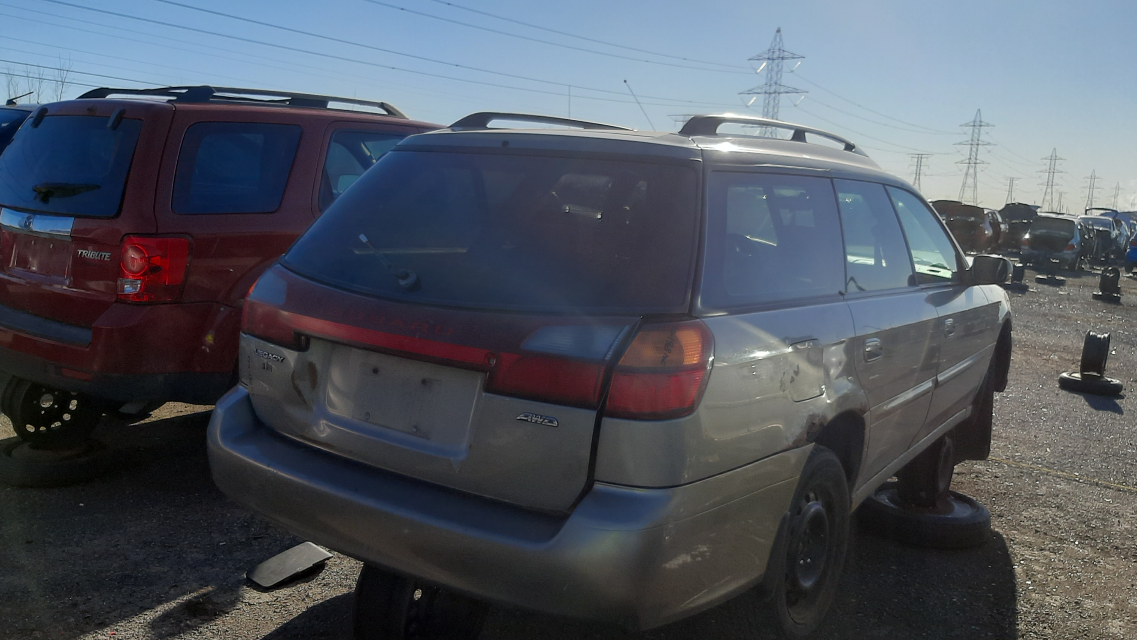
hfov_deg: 66.1
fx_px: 874
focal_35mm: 29
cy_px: 338
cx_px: 574
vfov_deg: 40.2
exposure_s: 1/3165
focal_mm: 3.92
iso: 40
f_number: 1.7
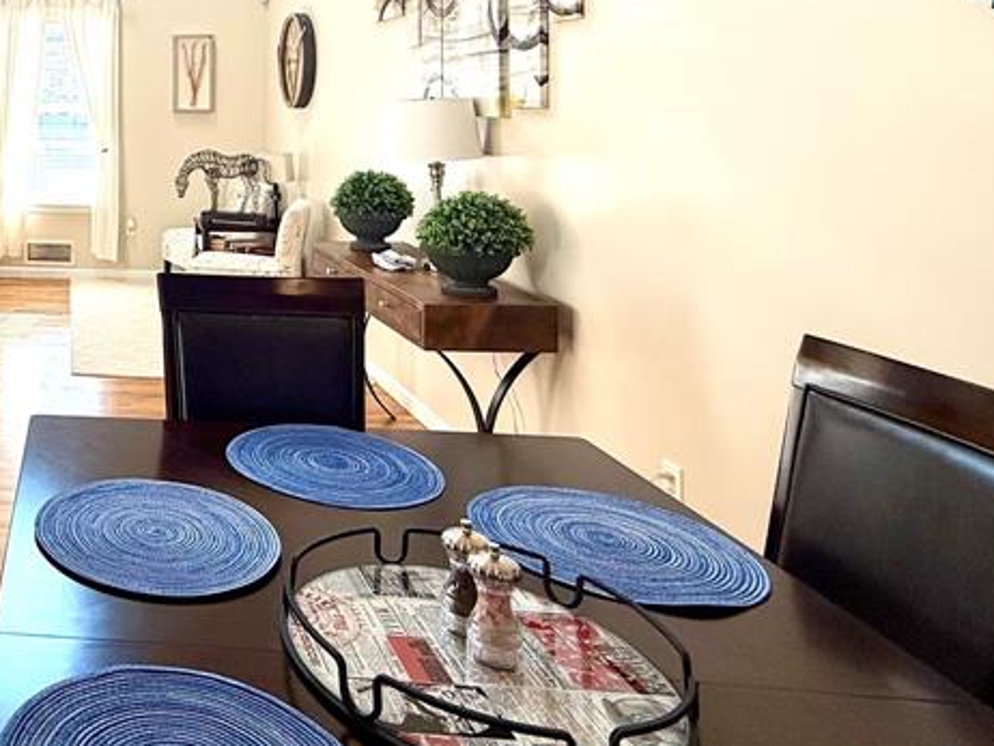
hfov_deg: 47.9
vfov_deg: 42.1
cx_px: -6
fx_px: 891
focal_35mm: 31
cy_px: 88
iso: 80
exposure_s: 1/120
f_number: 2.2
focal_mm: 2.22
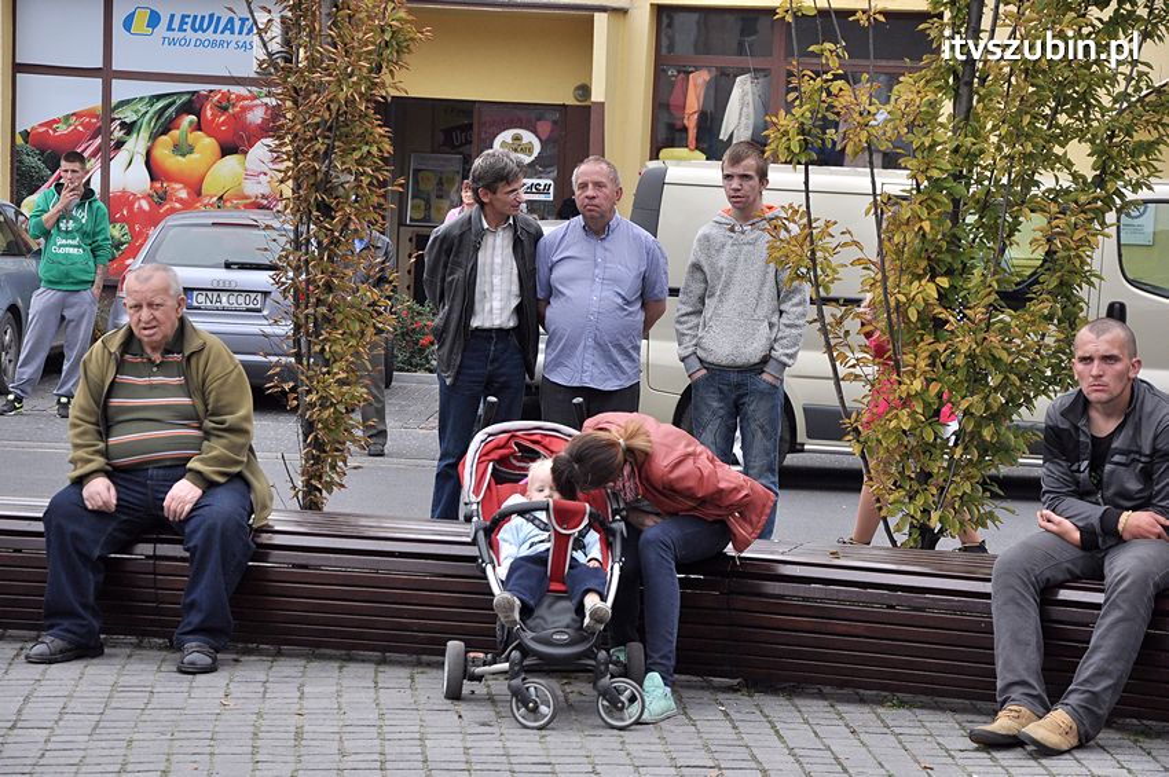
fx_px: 3650
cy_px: 388
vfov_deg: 12.2
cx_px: 584
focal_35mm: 112
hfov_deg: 18.2
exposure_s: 1/500
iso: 500
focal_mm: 75
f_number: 5.6
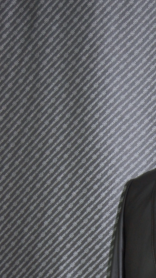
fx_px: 942
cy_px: 317
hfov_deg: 9.2
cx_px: 226
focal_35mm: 128
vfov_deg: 16.2
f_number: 4.5
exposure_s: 1/60
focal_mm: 32
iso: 400
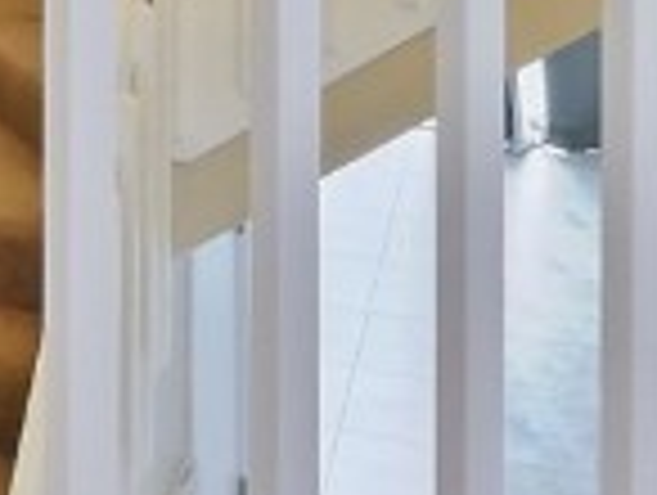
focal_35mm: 98
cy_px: -729
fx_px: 1863
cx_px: -54
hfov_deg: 19.2
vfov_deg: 11.9
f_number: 4
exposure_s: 1/60
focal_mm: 7
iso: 1250
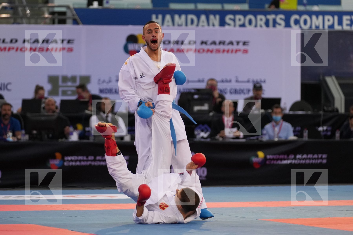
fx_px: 2383
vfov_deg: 5.7
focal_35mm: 243
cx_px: 176
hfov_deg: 8.5
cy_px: 118
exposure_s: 1/1000
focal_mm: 162
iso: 2000
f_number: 2.8
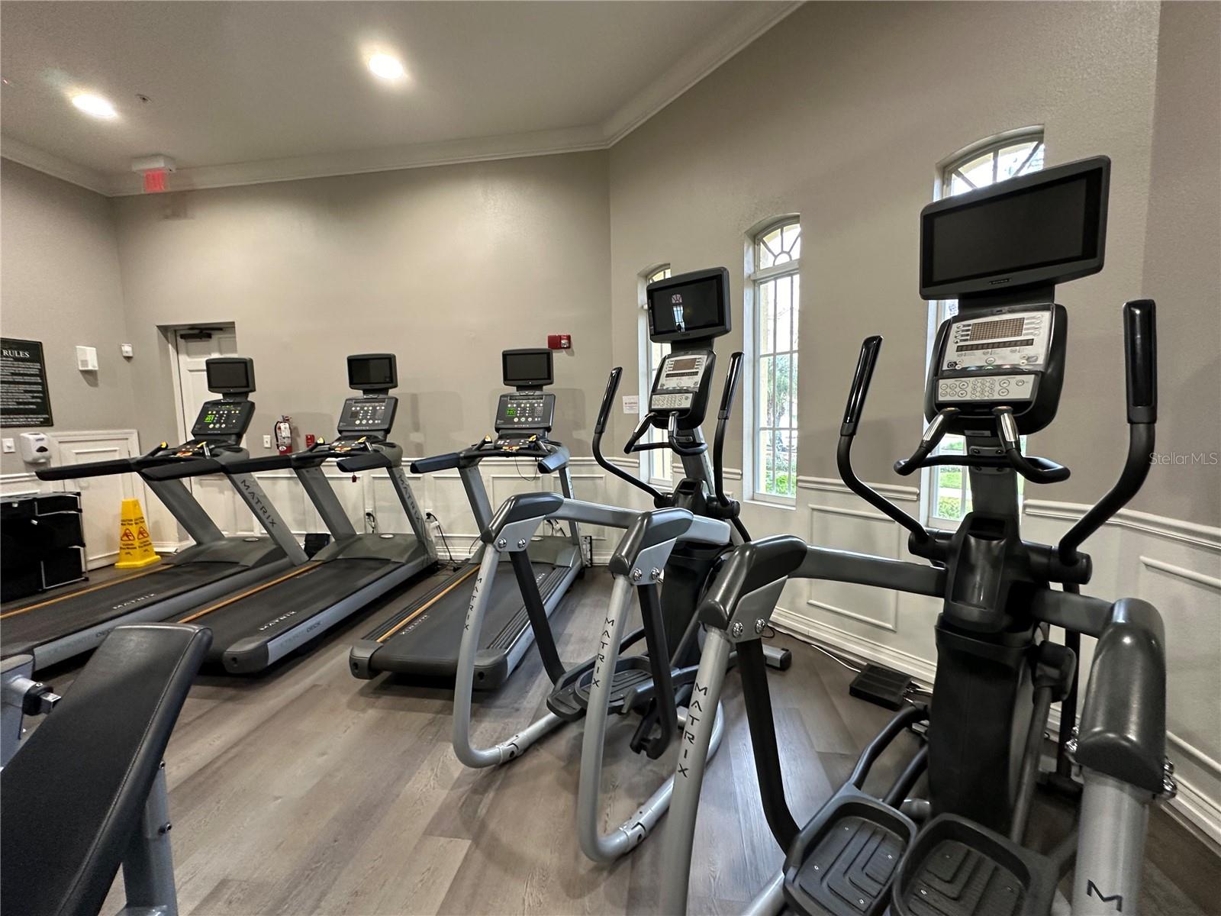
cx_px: 610
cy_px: 458
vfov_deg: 85.7
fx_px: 494
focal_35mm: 14
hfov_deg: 102.1
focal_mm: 2.22
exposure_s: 1/60
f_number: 2.2
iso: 250
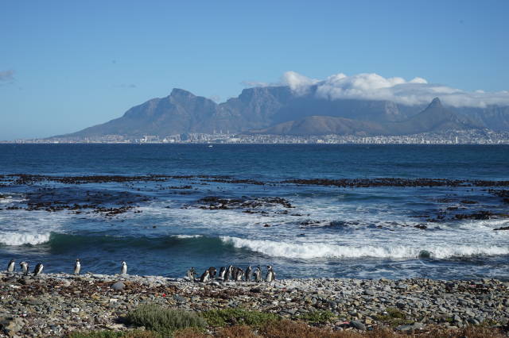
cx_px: 254
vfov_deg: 22.2
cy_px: 169
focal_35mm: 61
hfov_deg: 32.9
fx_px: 862
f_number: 16
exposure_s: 1/100
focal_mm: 61
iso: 100
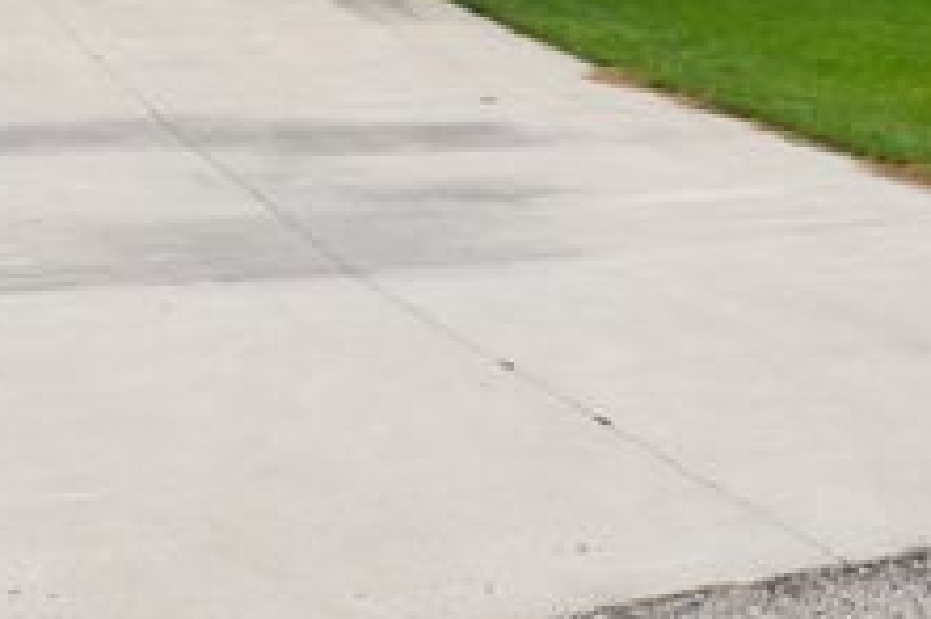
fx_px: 1757
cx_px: 522
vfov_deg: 19.2
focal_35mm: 68
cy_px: -51
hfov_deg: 29.6
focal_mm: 20
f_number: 7.1
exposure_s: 1/200
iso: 100
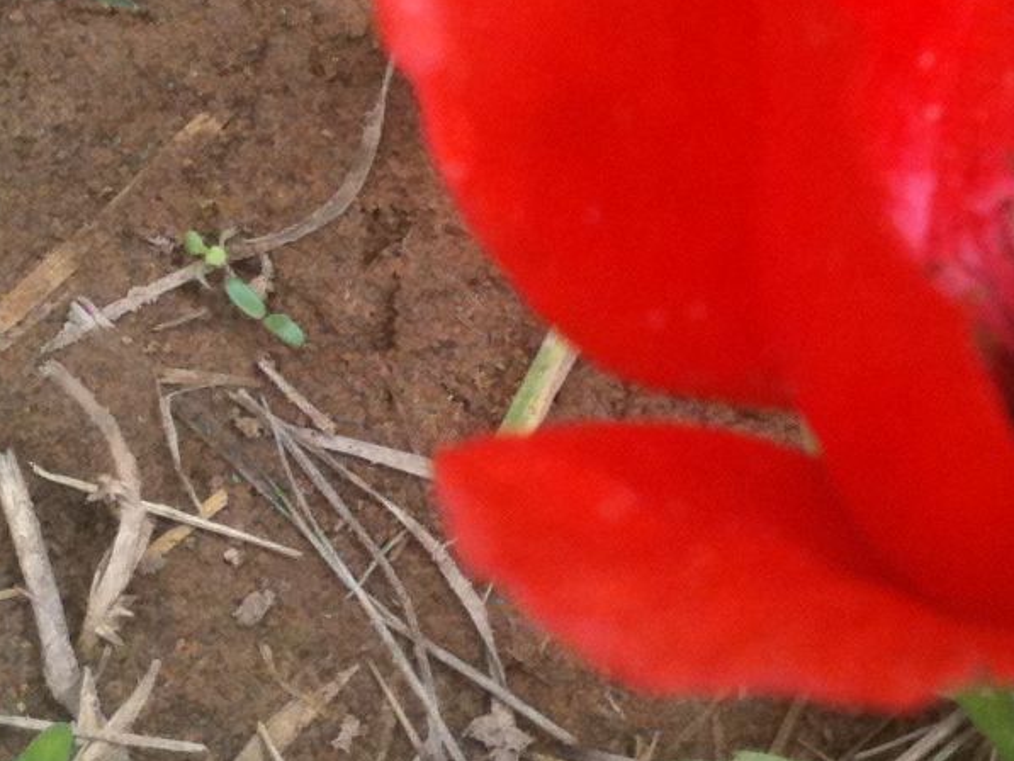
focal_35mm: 120
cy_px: 251
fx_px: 3516
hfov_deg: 16.4
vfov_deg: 12.3
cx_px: 474
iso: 64
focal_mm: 3.85
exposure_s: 1/179
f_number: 2.8
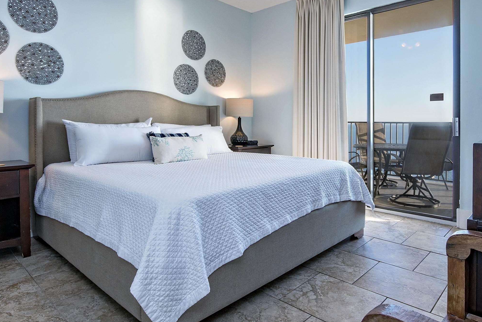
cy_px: 128
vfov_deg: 54.7
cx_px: 253
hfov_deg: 76.0
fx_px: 308
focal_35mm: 23
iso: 500
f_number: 20
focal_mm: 15
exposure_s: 1/8
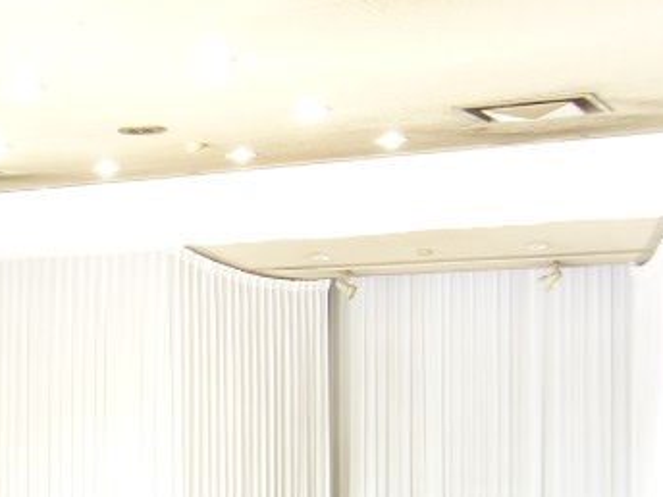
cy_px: 354
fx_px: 1283
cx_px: 102
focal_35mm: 67
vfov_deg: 21.8
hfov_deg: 28.2
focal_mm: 5.8
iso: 80
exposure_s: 1/8
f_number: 2.8
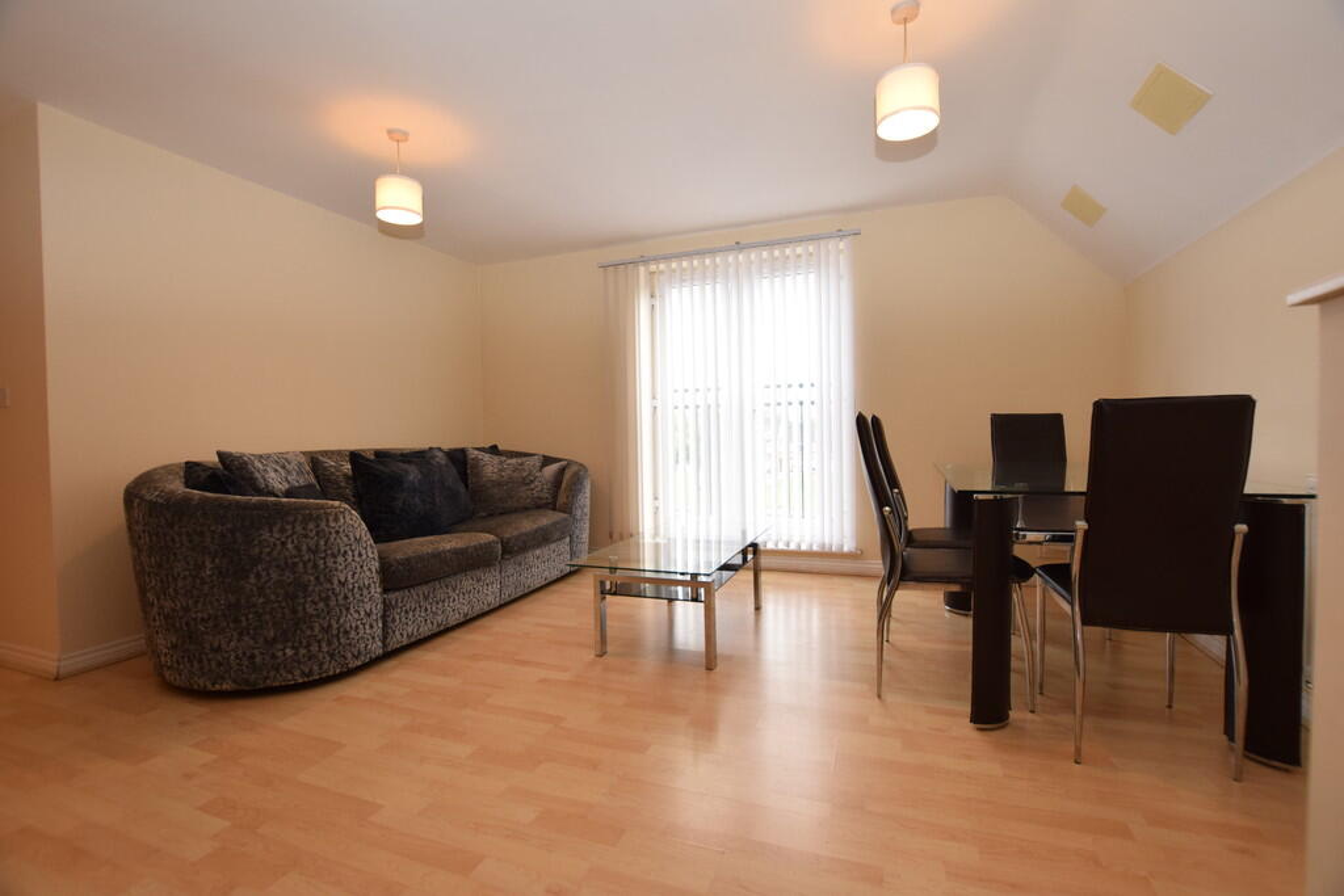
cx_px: 672
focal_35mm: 15
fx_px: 560
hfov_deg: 100.4
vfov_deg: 77.3
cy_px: 448
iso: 640
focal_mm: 10
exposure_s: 1/125
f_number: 5.6
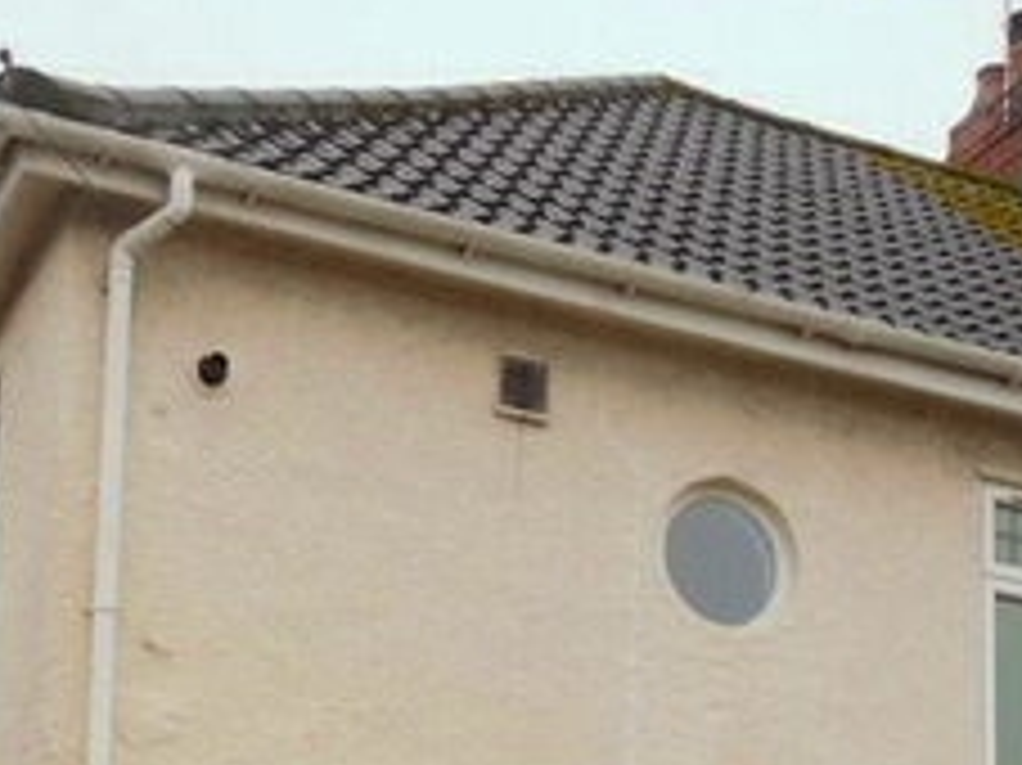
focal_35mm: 77
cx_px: 770
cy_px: 1051
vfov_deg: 17.7
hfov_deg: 25.0
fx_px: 2272
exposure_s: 1/50
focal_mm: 4.5
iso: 125
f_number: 3.4
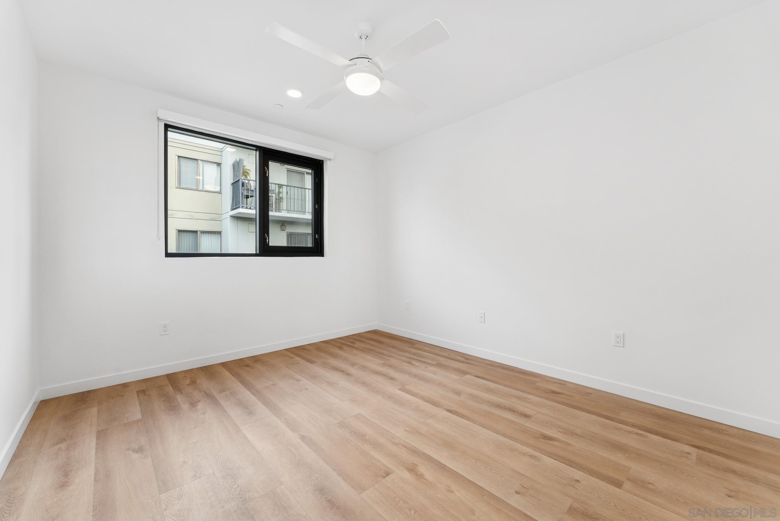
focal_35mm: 14
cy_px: 260
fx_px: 303
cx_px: 390
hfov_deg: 104.2
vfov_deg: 81.3
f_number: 8
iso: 250
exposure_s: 1/30
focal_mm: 14
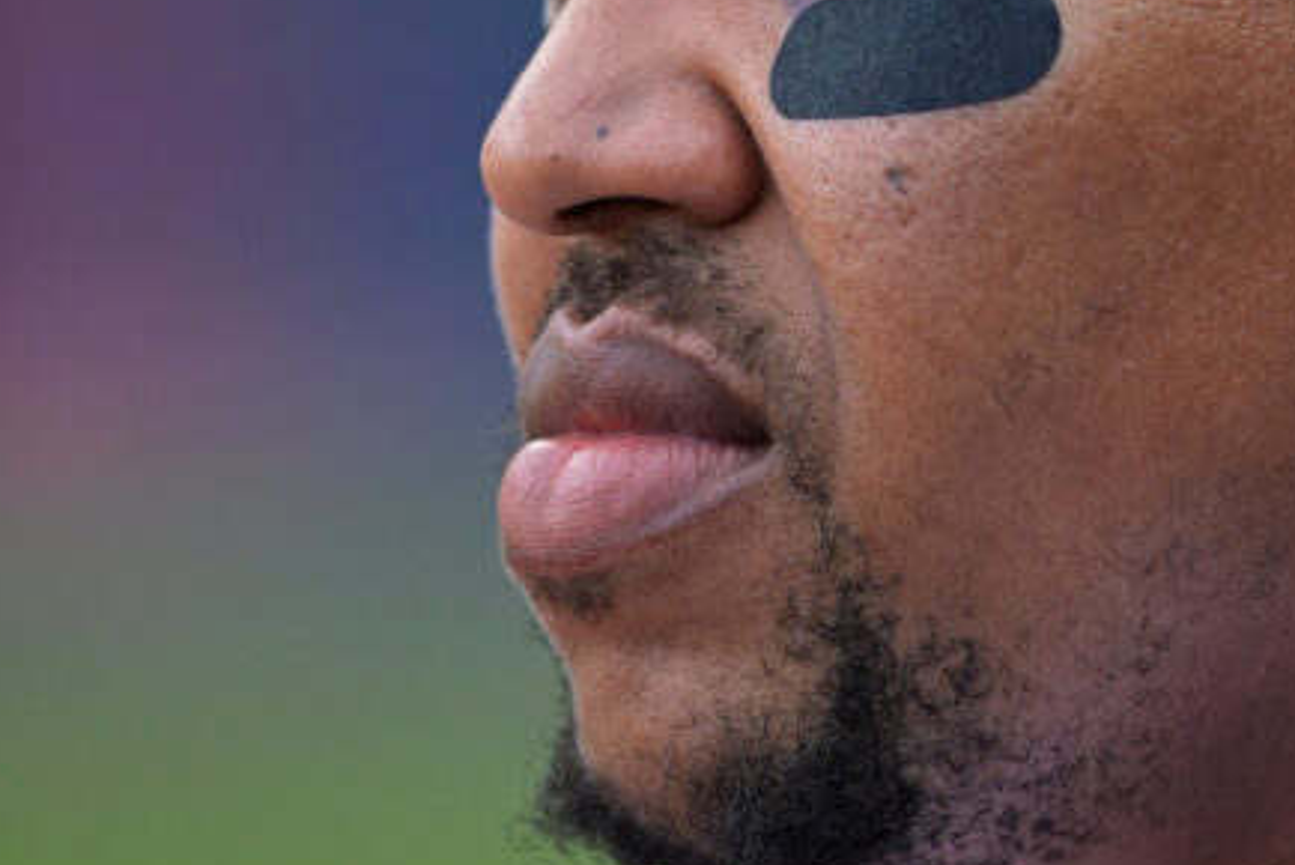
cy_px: 183
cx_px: 1146
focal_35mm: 943
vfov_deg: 1.5
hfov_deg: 2.2
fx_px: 33943
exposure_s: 1/2500
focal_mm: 400
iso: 2200
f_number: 4.5
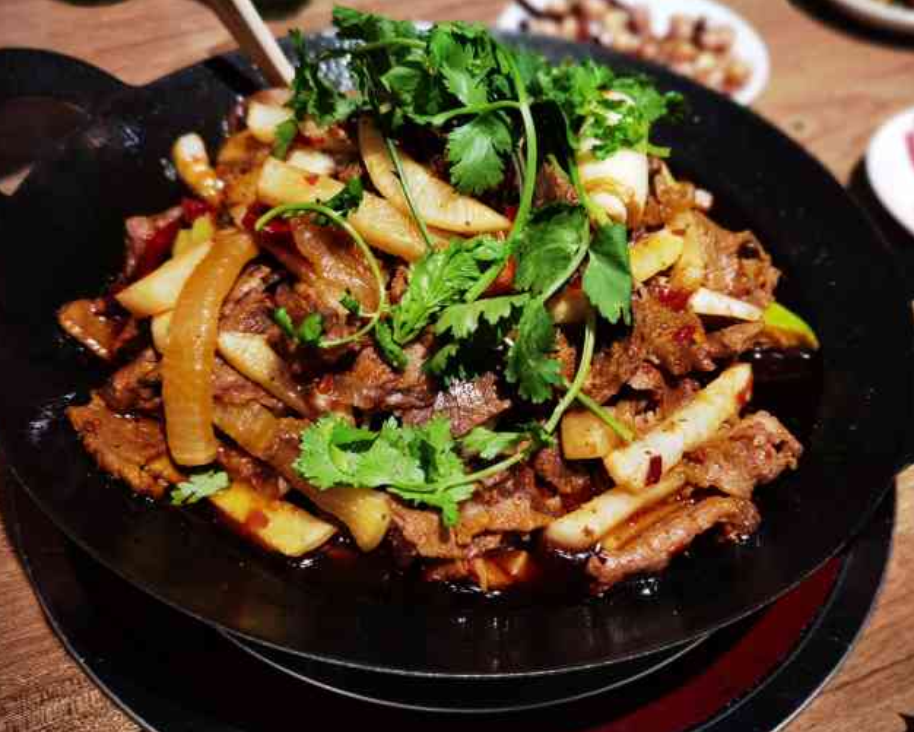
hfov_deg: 50.2
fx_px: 974
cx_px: 494
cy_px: 357
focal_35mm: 36
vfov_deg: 41.2
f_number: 4
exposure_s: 1/100
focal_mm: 6.71
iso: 160
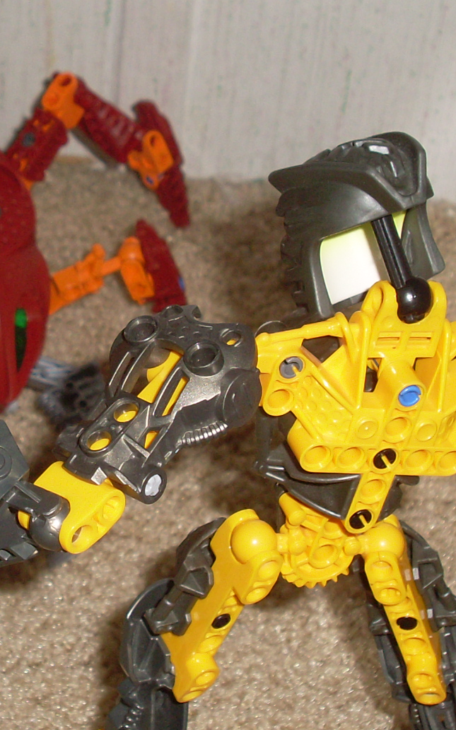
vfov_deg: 20.2
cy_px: 346
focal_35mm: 103
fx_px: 2049
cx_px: 153
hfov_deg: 12.7
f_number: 8.7
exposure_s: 1/45
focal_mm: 8.1
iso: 100
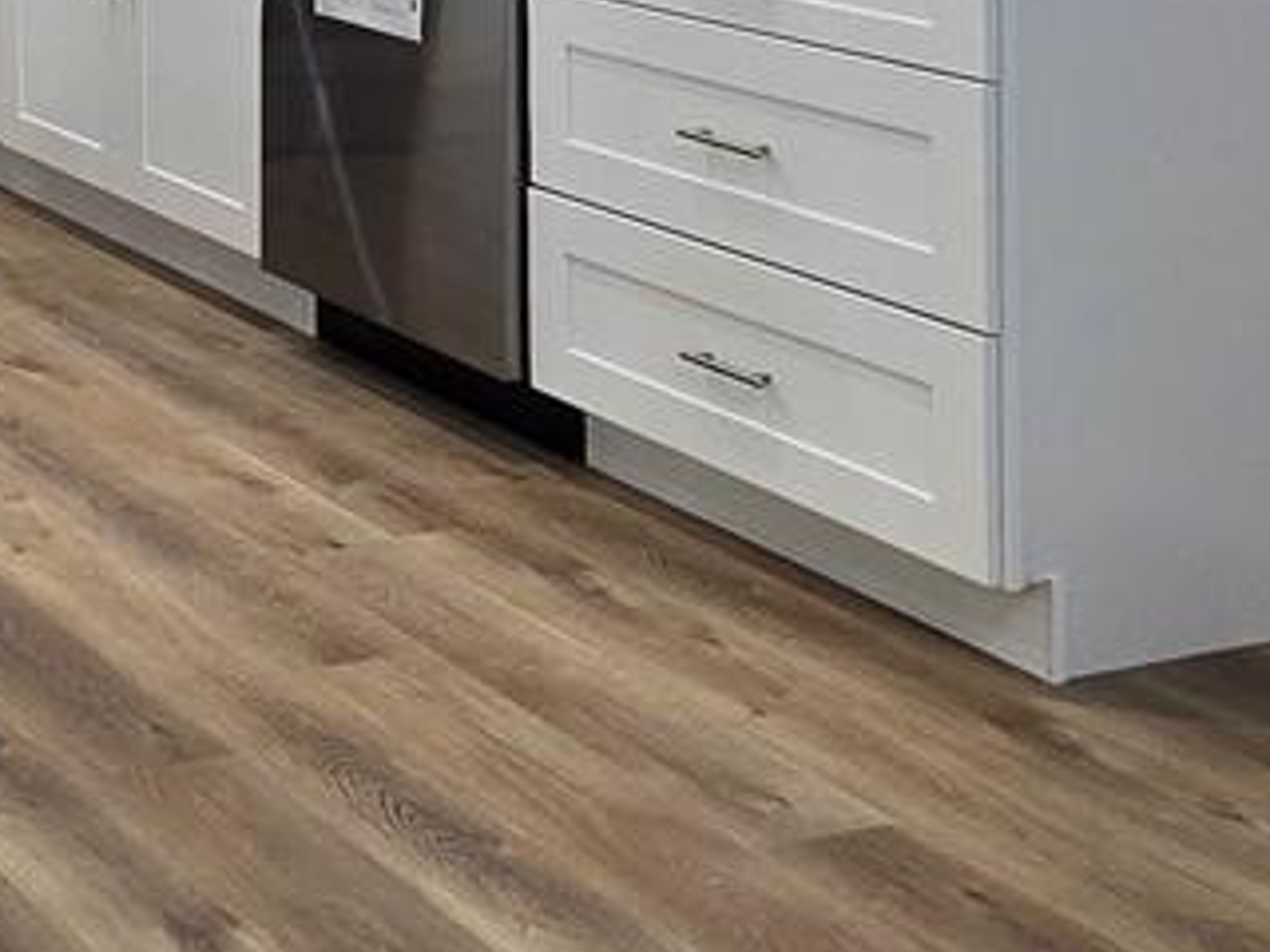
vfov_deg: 19.8
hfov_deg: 24.7
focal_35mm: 65
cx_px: -504
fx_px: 2385
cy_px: -440
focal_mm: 2.2
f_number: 2.2
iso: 100
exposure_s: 1/60
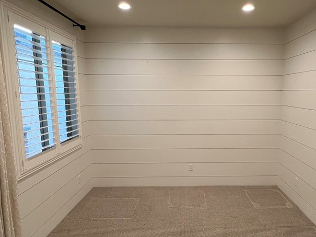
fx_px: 201
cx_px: 190
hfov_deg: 75.5
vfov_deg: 61.1
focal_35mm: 22
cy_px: 116
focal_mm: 1.57
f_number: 1.8
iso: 125
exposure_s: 1/60
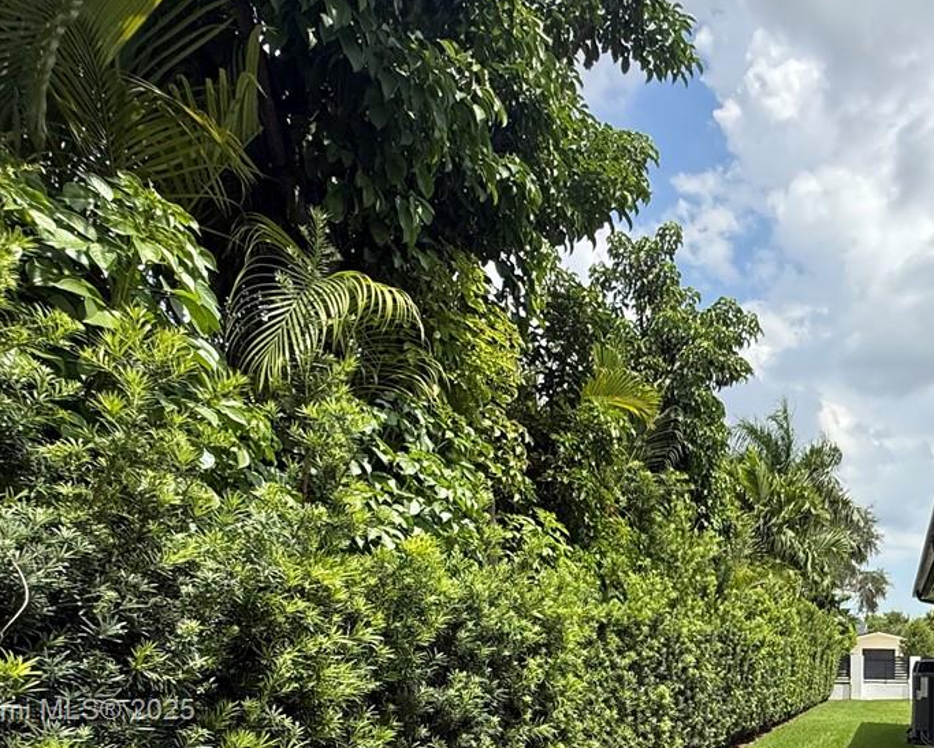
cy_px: 712
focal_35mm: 32
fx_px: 885
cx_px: 852
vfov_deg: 41.1
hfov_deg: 49.2
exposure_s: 1/1145
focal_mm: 2.22
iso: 50
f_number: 2.2
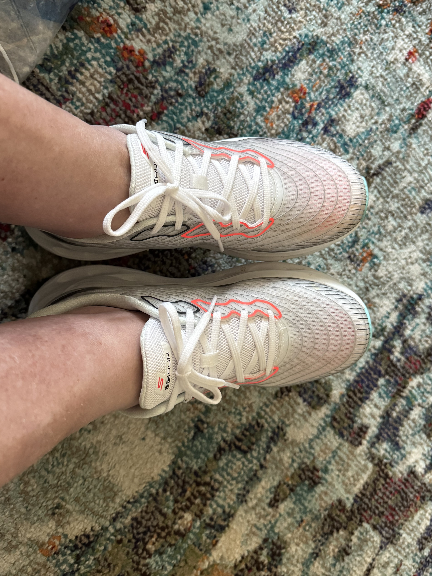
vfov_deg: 65.2
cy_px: 262
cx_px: 229
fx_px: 449
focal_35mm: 27
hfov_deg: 51.3
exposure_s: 1/60
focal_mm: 6.76
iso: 800
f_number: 1.78
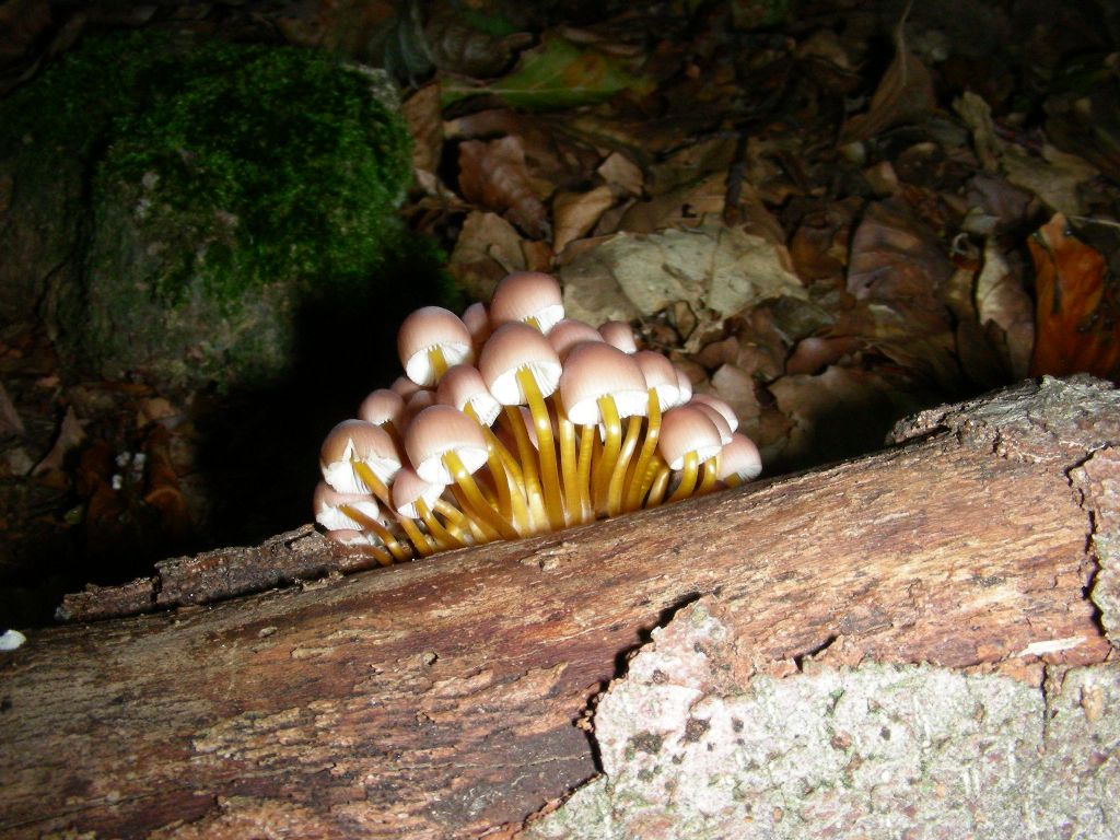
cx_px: 560
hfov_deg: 49.0
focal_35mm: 38
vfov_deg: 37.7
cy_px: 420
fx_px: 1229
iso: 200
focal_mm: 6.3
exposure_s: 1/60.1
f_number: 6.8
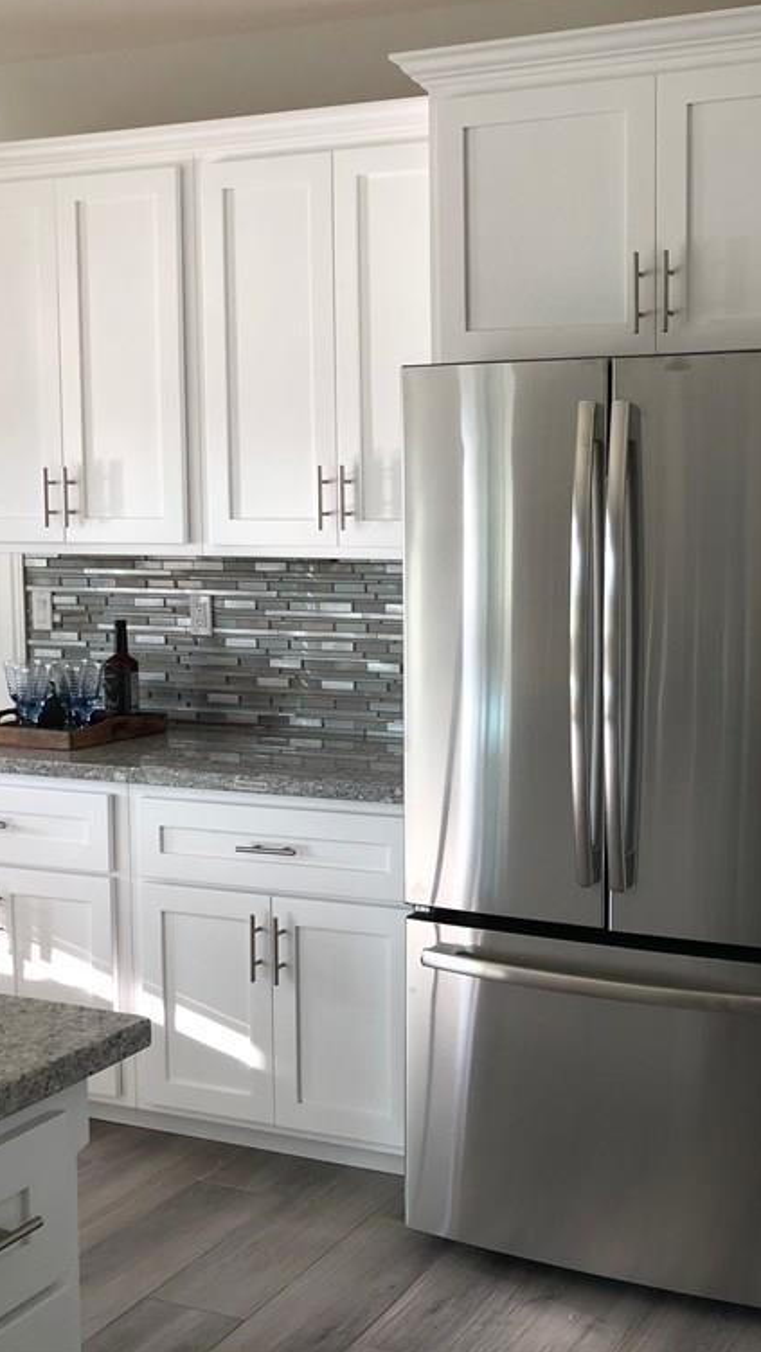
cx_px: 624
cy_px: 667
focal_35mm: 43
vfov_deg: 47.4
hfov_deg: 27.1
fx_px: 1543
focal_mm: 3.99
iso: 20
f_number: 1.8
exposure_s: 1/40
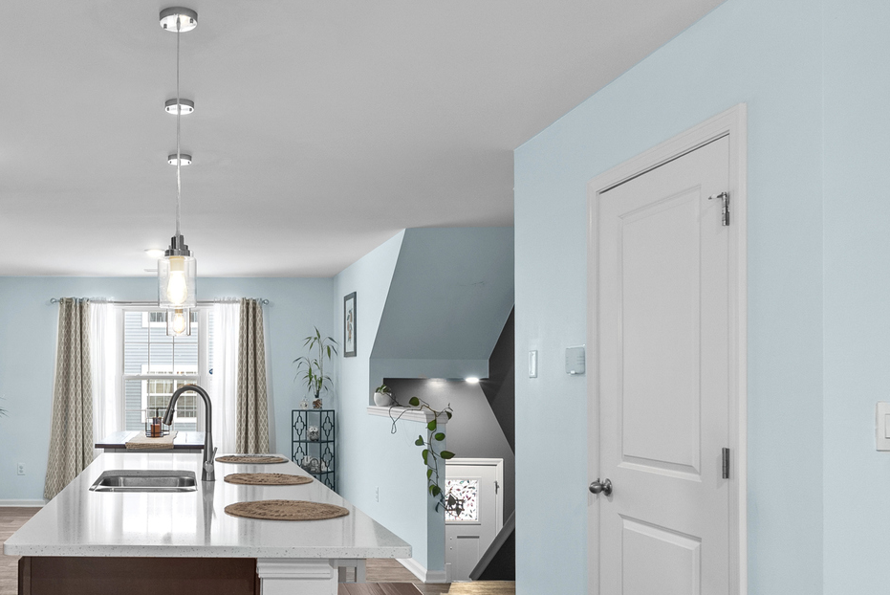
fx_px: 816
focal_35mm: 33
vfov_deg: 39.6
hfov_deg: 53.5
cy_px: 389
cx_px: 182
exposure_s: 2.5
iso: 640
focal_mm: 19
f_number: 8
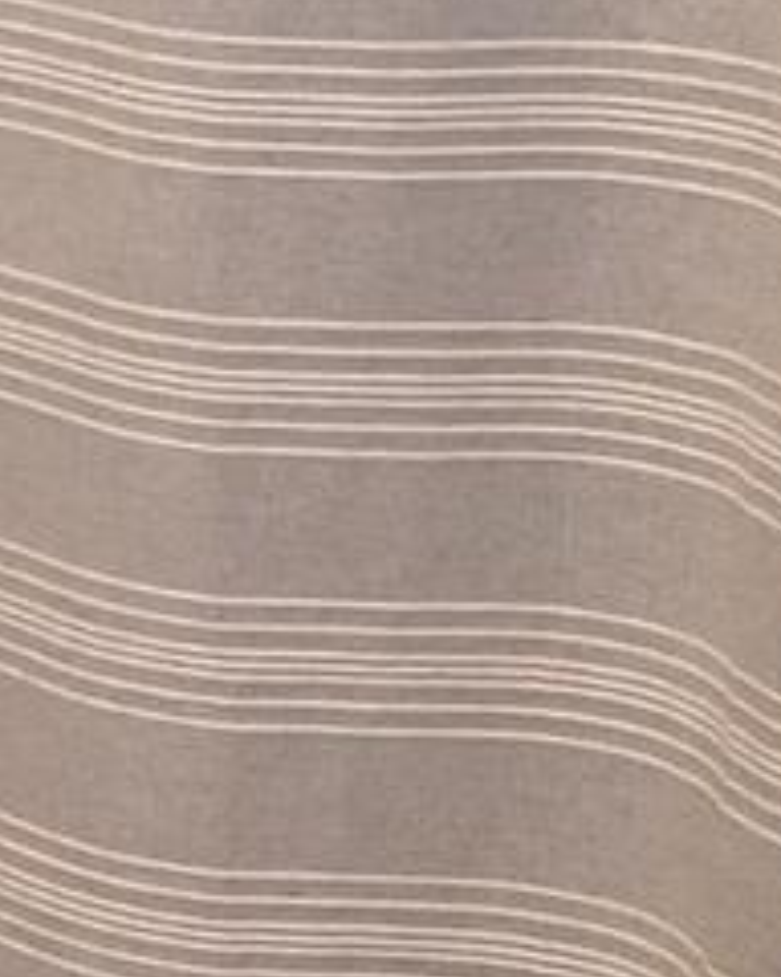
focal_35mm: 135
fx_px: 3901
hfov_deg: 8.5
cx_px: -1891
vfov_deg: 13.1
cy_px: -684
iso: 1600
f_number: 8
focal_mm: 24
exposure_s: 1/80
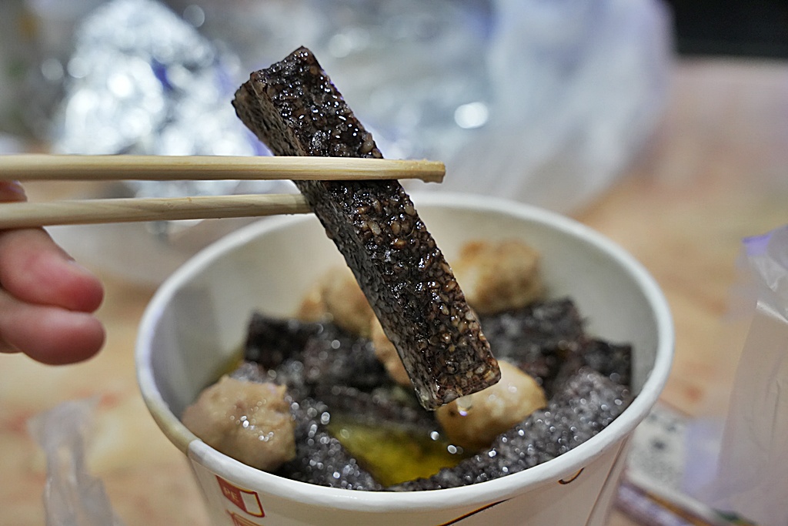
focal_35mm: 42
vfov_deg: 32.0
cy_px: 263
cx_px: 394
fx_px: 915
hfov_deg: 46.6
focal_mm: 41.8
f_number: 5
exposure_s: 1/160
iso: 4000
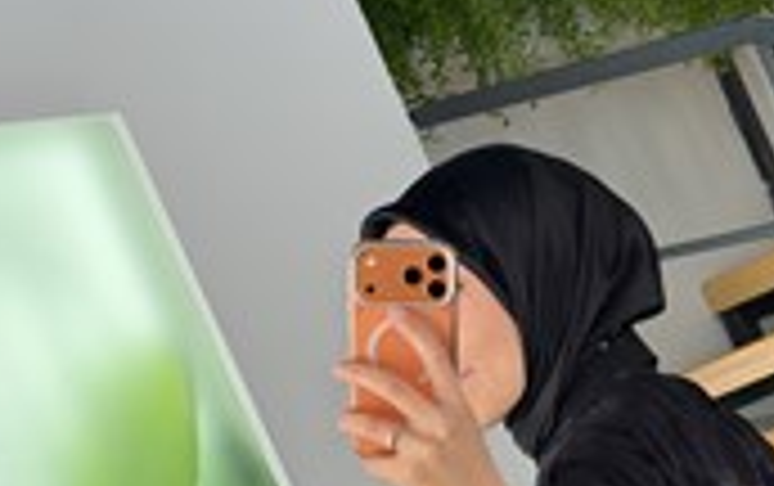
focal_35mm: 122
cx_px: 626
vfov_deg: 10.6
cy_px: 592
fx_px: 2577
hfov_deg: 16.9
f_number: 1.78
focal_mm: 6.76
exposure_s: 1/169
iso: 100
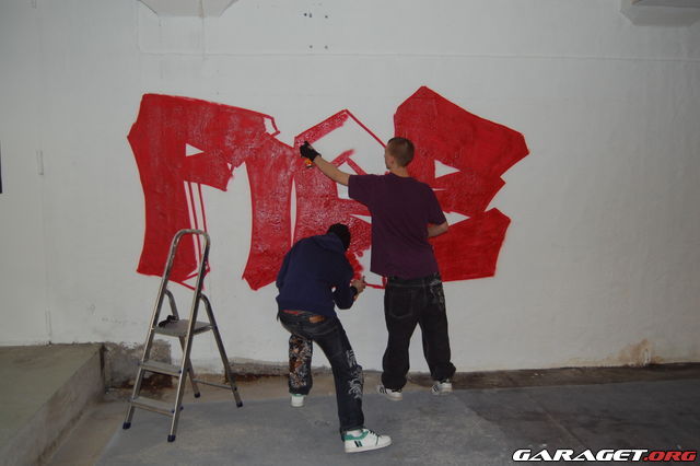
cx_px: 350
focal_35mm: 34
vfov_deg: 38.3
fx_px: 670
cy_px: 233
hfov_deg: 55.1
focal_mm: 23
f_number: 3.8
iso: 400
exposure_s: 1/60
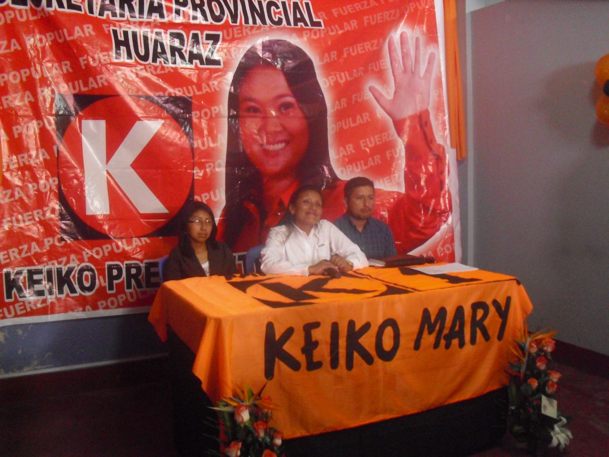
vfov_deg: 39.7
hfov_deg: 51.4
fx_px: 633
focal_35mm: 36
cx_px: 304
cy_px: 228
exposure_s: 1/15
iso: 800
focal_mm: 6.3
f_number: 3.1
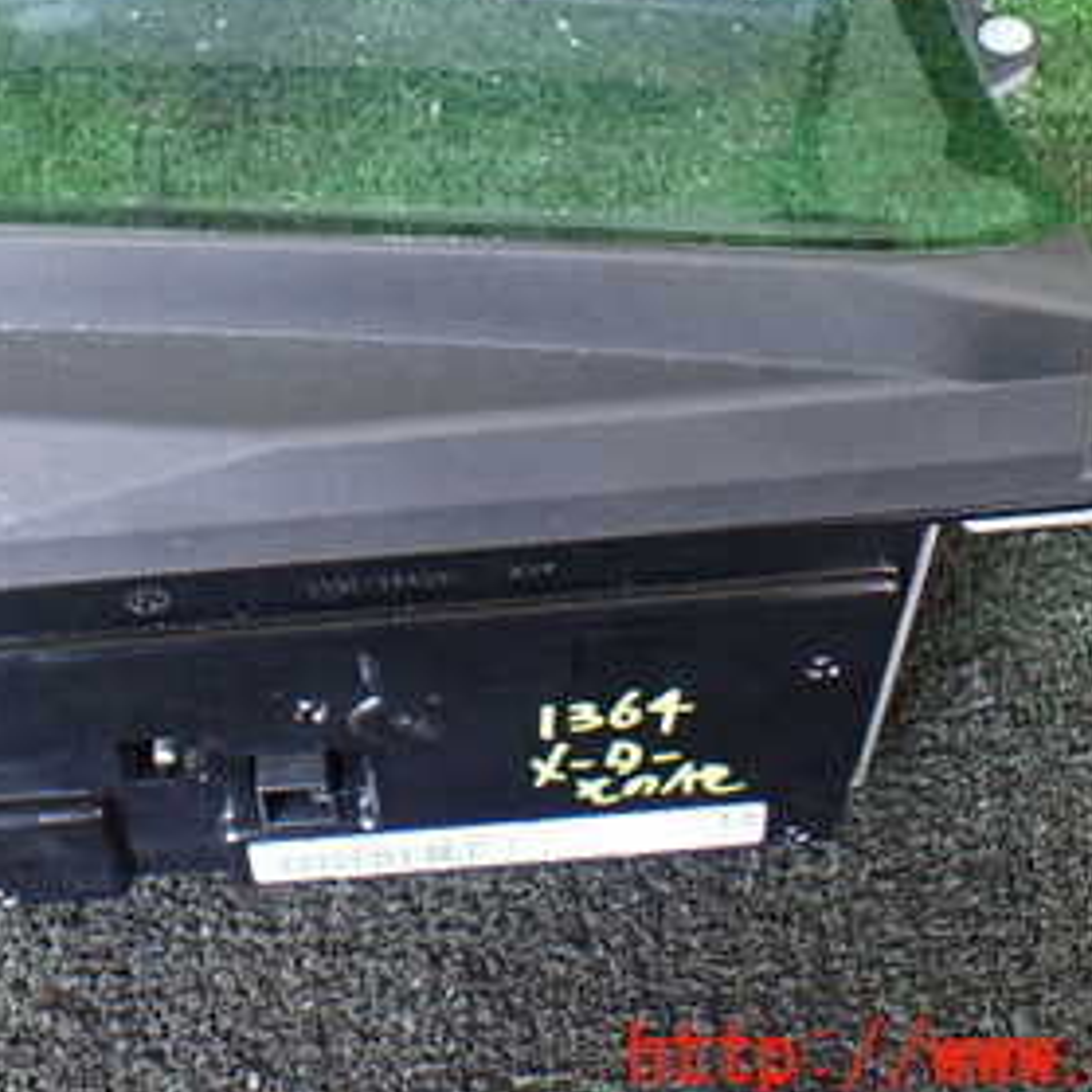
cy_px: 227
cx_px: 337
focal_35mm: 57
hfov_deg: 29.8
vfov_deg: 29.4
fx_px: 2034
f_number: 2.3
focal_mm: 5.4
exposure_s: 1/30
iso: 800
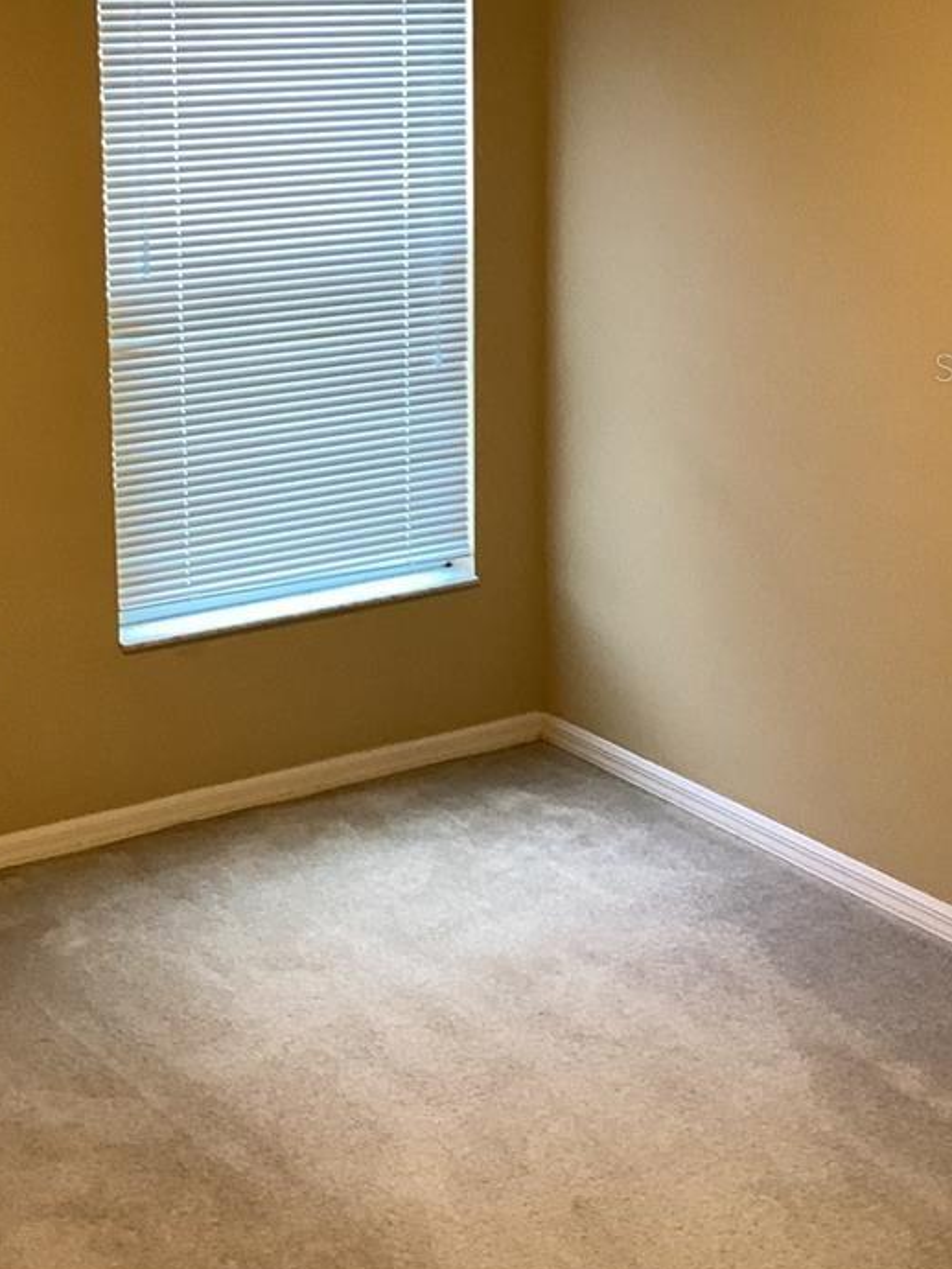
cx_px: 280
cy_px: 367
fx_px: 1980
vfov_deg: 35.0
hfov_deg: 26.8
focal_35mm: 54
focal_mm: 3.3
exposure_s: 1/60
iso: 100
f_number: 2.4
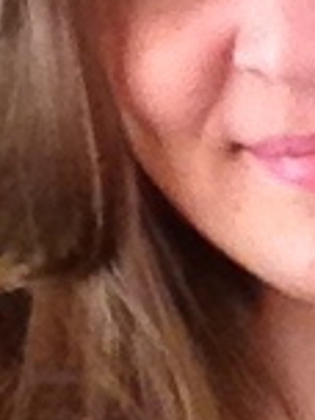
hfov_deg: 11.3
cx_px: 334
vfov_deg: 15.1
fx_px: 1565
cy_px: 30
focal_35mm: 129
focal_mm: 1.85
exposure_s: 1/30
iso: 500
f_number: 2.4
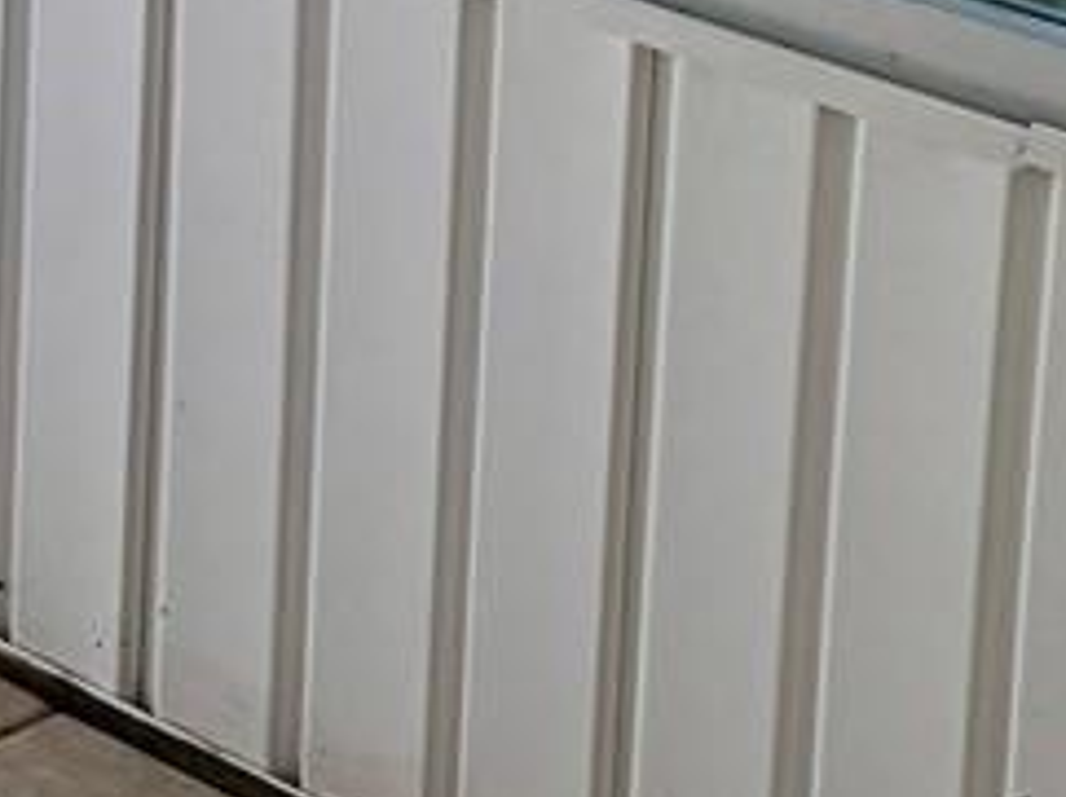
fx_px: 4892
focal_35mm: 159
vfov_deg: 8.6
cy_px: -1044
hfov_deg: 10.9
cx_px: -1295
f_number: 1.78
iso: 80
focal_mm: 6.76
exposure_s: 1/522
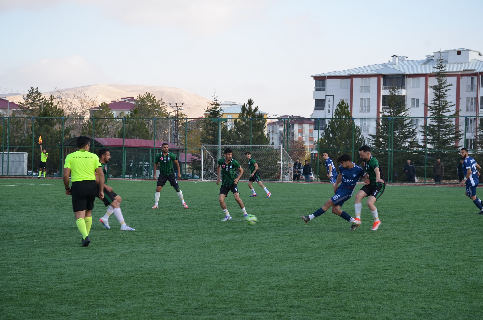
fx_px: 1325
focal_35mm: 99
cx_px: 242
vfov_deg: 13.8
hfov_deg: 20.7
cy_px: 160
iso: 200
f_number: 8
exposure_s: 1/250
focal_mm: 66
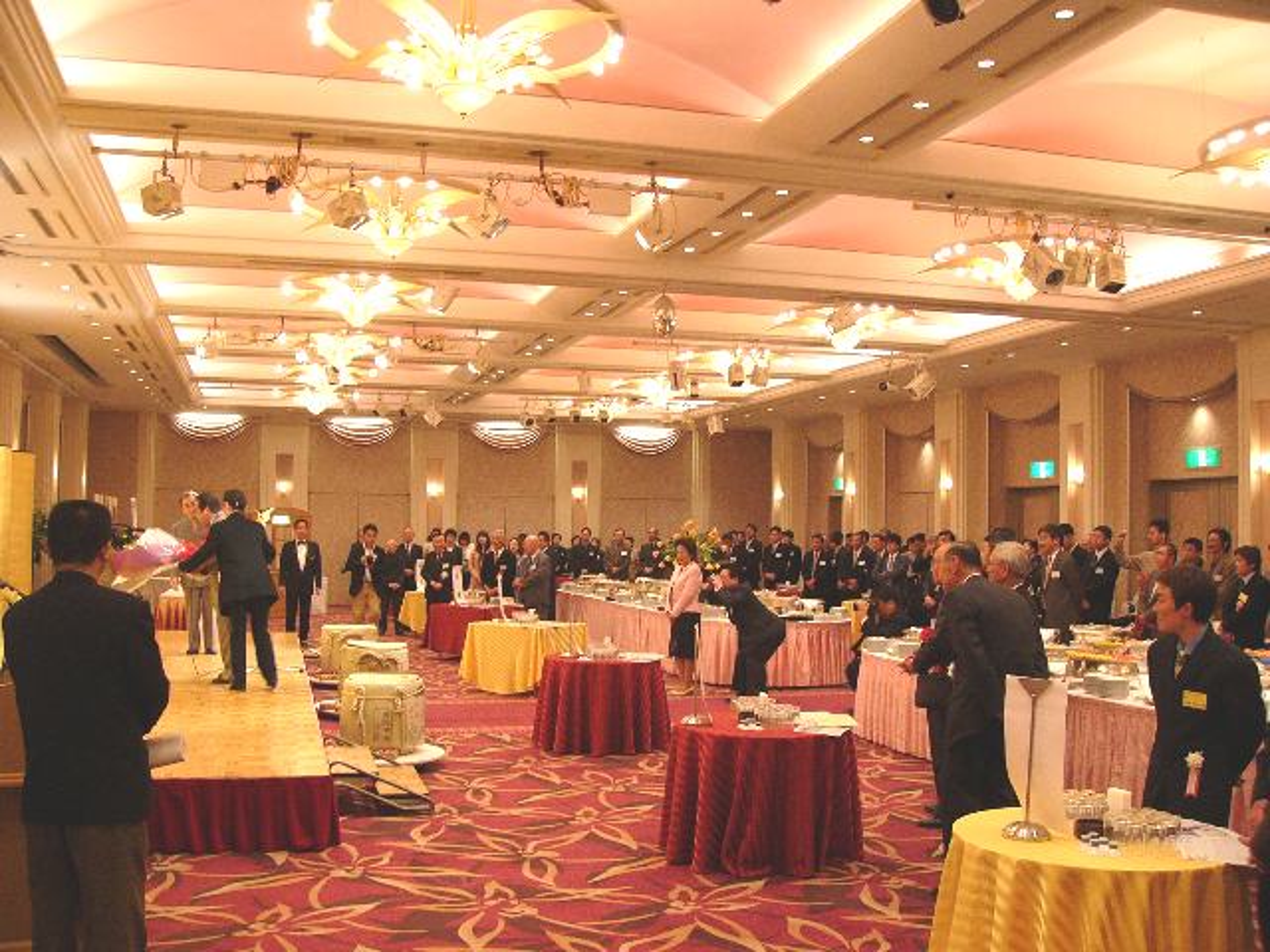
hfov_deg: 51.4
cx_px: 635
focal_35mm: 36
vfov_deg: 39.7
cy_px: 476
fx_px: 1321
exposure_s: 1/20
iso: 100
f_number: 2.8
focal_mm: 6
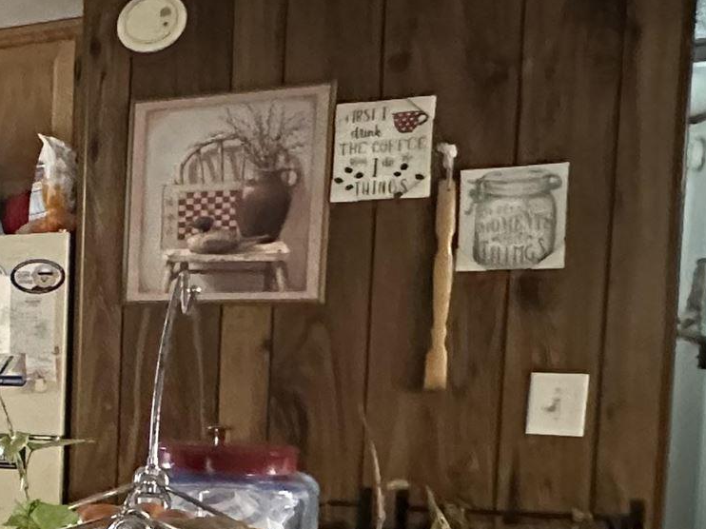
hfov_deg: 21.0
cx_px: -598
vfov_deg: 24.8
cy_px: 421
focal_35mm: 58
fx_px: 1183
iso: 1250
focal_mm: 2.22
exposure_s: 1/60
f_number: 2.2
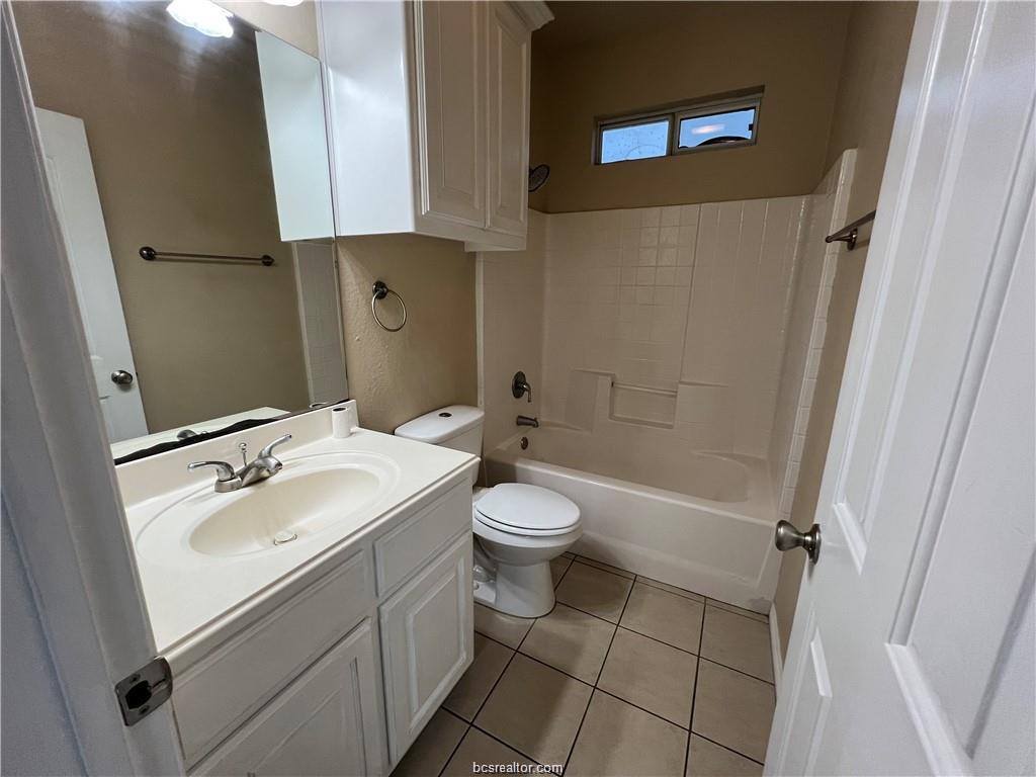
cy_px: 388
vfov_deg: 89.9
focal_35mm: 13
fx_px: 389
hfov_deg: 106.2
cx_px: 518
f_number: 1.8
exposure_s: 1/120
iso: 160
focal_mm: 1.57
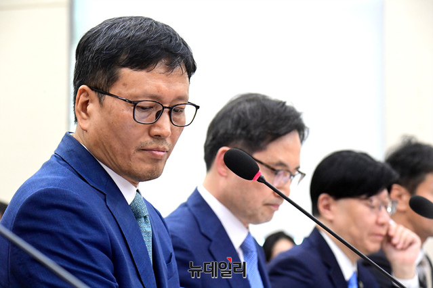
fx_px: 1804
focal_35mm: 150
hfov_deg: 13.7
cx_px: 216
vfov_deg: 9.1
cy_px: 144
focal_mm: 150
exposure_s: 1/250
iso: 6400
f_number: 8
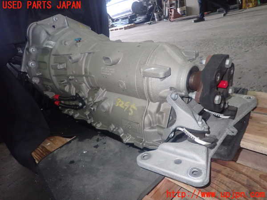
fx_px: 193
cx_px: 134
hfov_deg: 69.4
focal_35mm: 25
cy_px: 100
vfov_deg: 54.9
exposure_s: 1/30
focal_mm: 4.5
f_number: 5.6
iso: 800
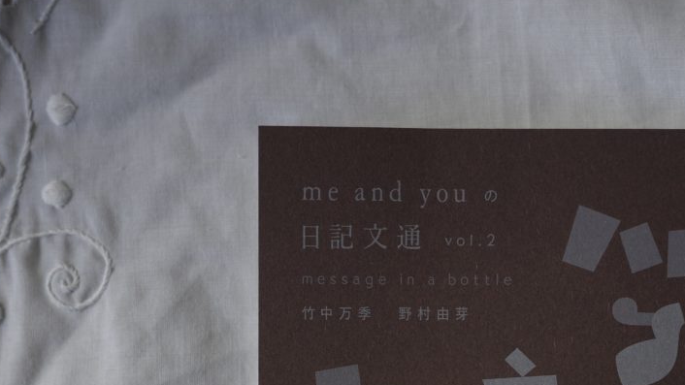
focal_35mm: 89
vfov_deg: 13.2
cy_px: 458
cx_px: 511
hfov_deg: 23.7
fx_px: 1616
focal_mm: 26
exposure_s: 1/60
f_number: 2.8
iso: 100
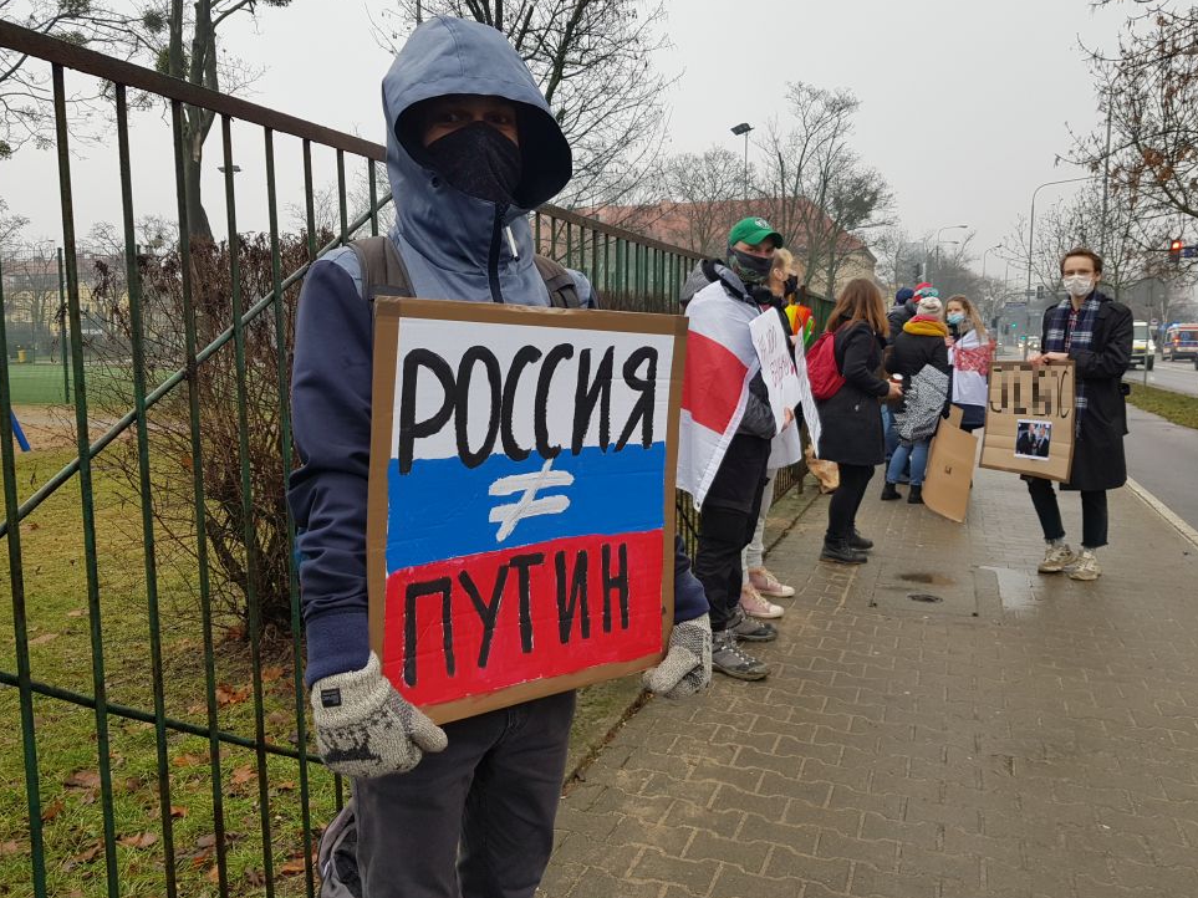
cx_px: 592
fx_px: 934
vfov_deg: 51.3
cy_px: 448
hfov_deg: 65.3
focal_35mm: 27
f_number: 1.7
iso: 40
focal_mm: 4.2
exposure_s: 1/145
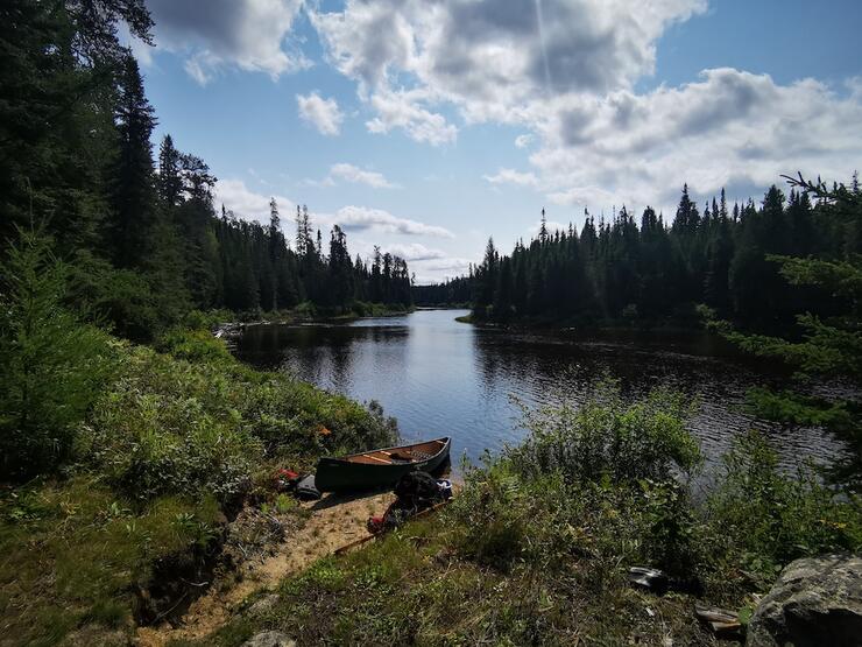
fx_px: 423
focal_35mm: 17
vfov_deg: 74.7
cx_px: 431
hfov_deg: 91.0
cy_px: 324
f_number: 2.2
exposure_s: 1/2717
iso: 50
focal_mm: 2.26
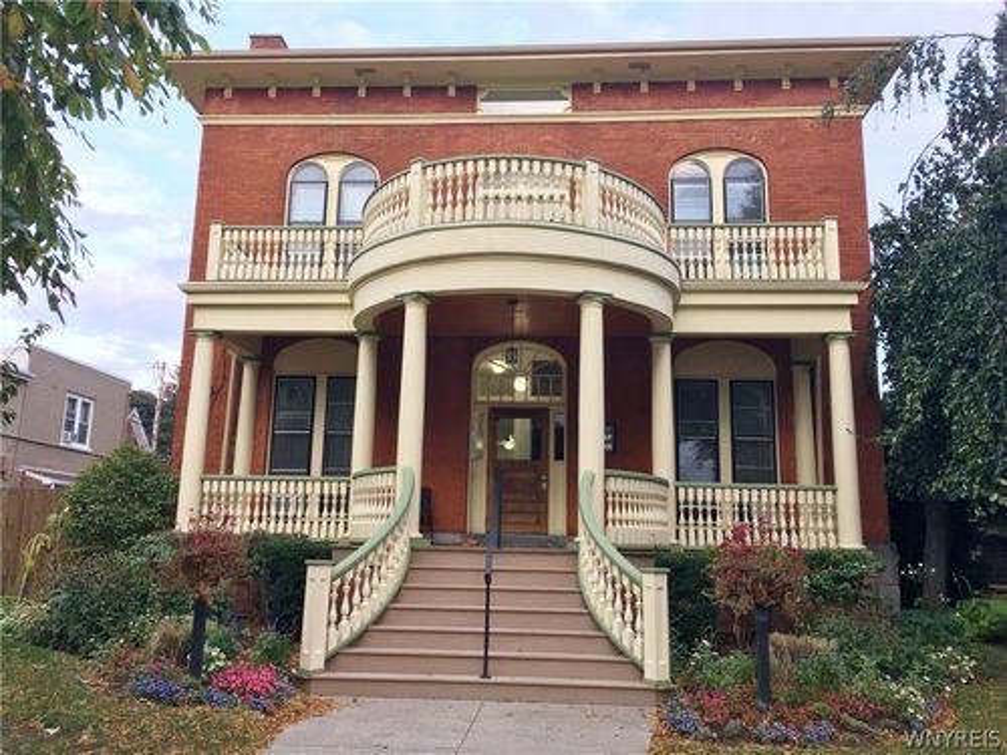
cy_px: 378
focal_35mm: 29
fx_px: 844
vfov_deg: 48.2
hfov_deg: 61.7
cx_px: 504
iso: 32
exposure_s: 1/120
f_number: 2.2
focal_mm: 4.15
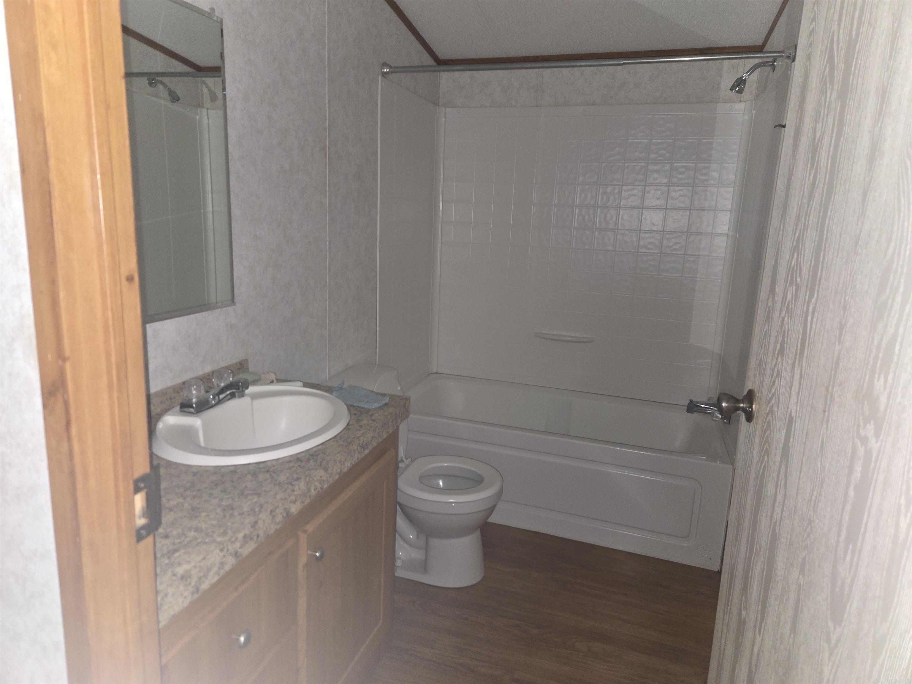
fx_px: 606
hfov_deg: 73.9
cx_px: 456
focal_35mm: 23
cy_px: 342
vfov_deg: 58.9
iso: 125
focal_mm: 5.4
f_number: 1.8
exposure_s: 1/16.5
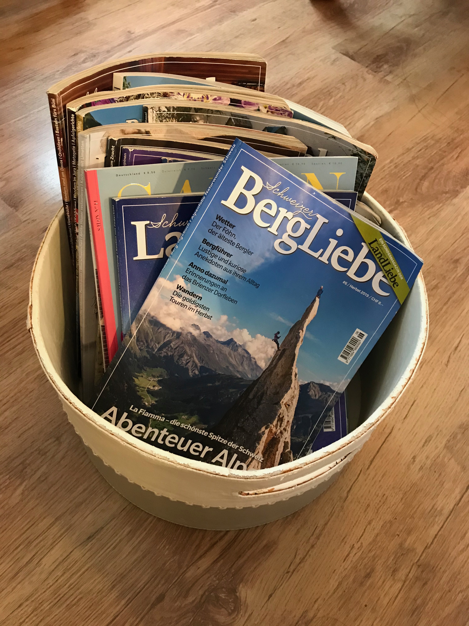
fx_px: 506
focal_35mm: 28
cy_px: 313
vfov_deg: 63.4
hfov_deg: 49.7
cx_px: 234
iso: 100
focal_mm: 3.99
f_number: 1.8
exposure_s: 1/11
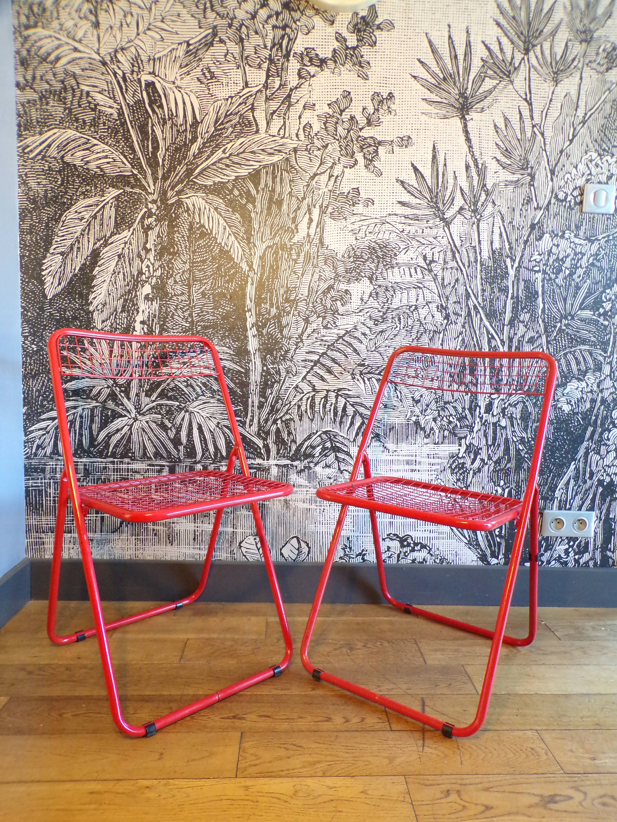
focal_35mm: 24
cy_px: 411
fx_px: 570
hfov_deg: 56.8
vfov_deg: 71.6
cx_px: 308
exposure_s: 1/17
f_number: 3
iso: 350
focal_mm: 4.3
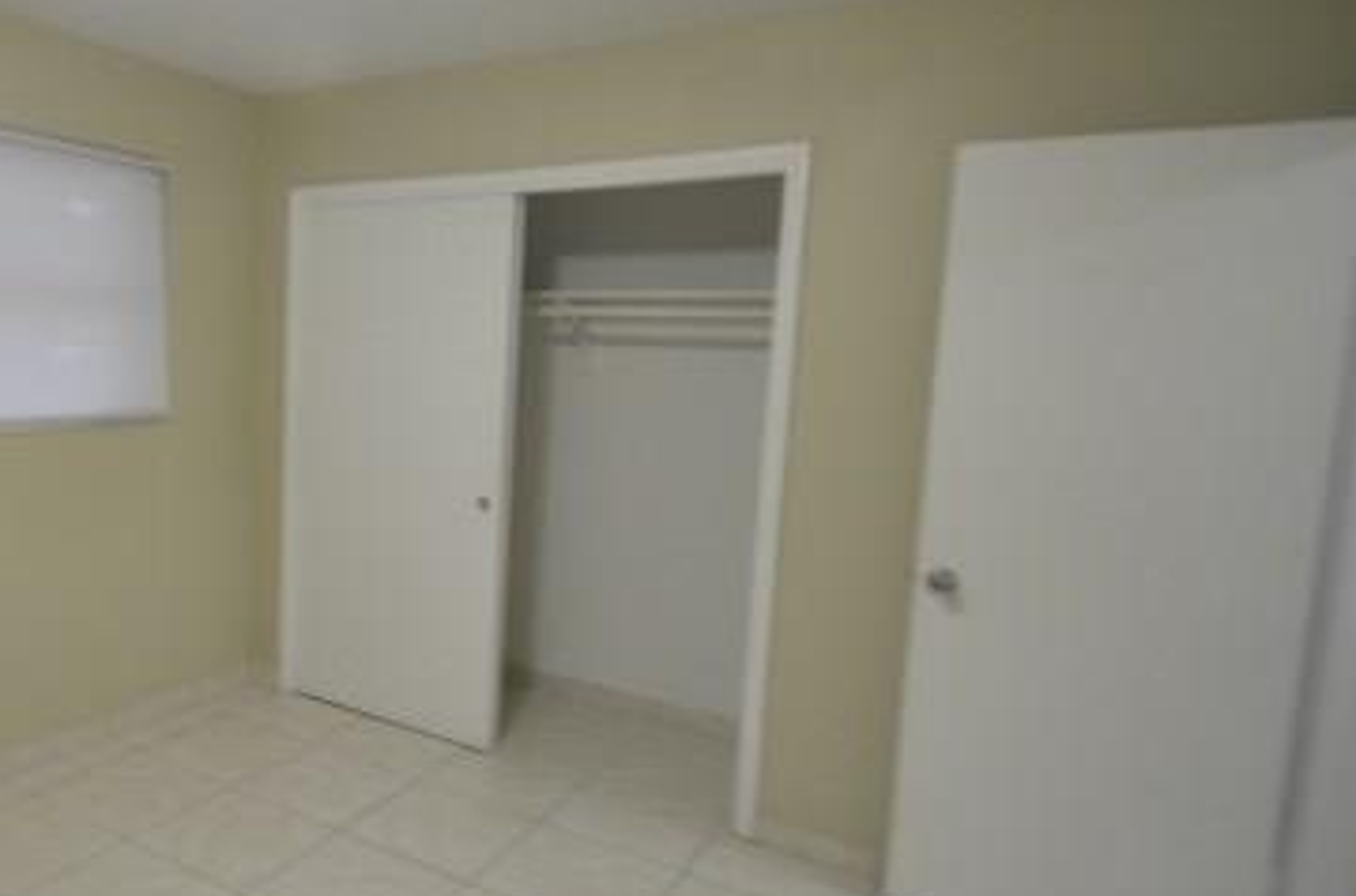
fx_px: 939
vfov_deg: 51.0
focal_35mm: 25
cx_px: 347
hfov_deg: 67.3
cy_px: 431
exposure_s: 1/30
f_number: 3.5
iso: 1100
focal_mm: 10
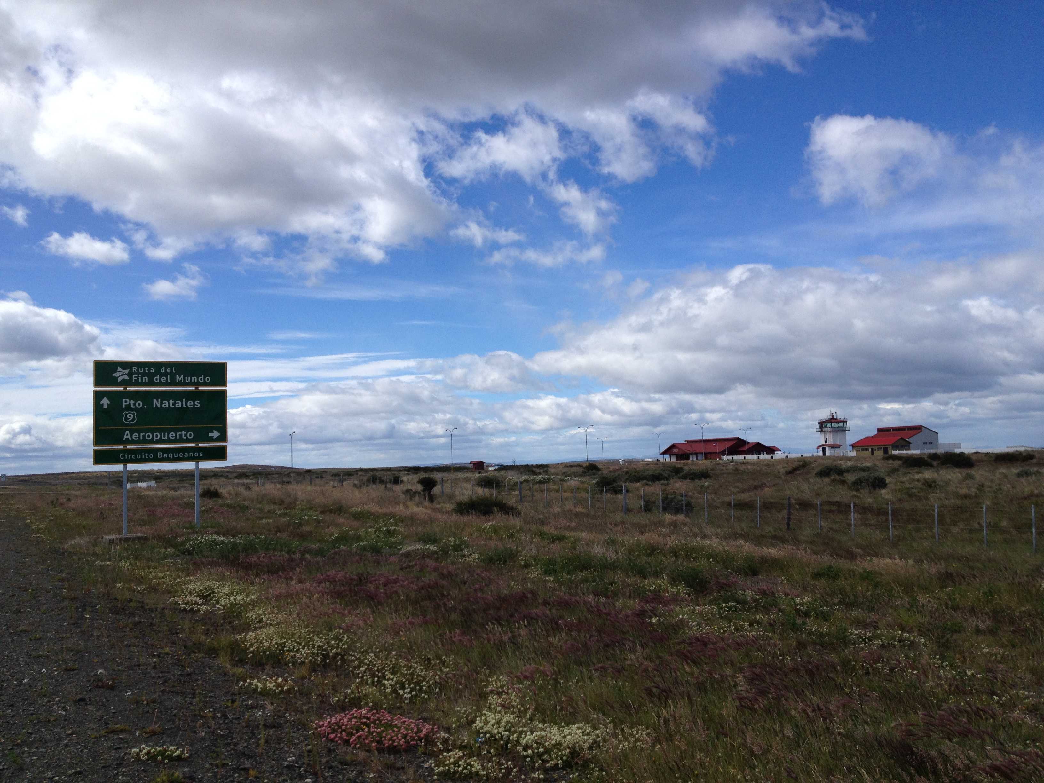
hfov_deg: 52.6
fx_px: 1056
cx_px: 522
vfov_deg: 40.7
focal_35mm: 35
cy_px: 392
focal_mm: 4.28
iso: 50
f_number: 2.4
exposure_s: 1/2513
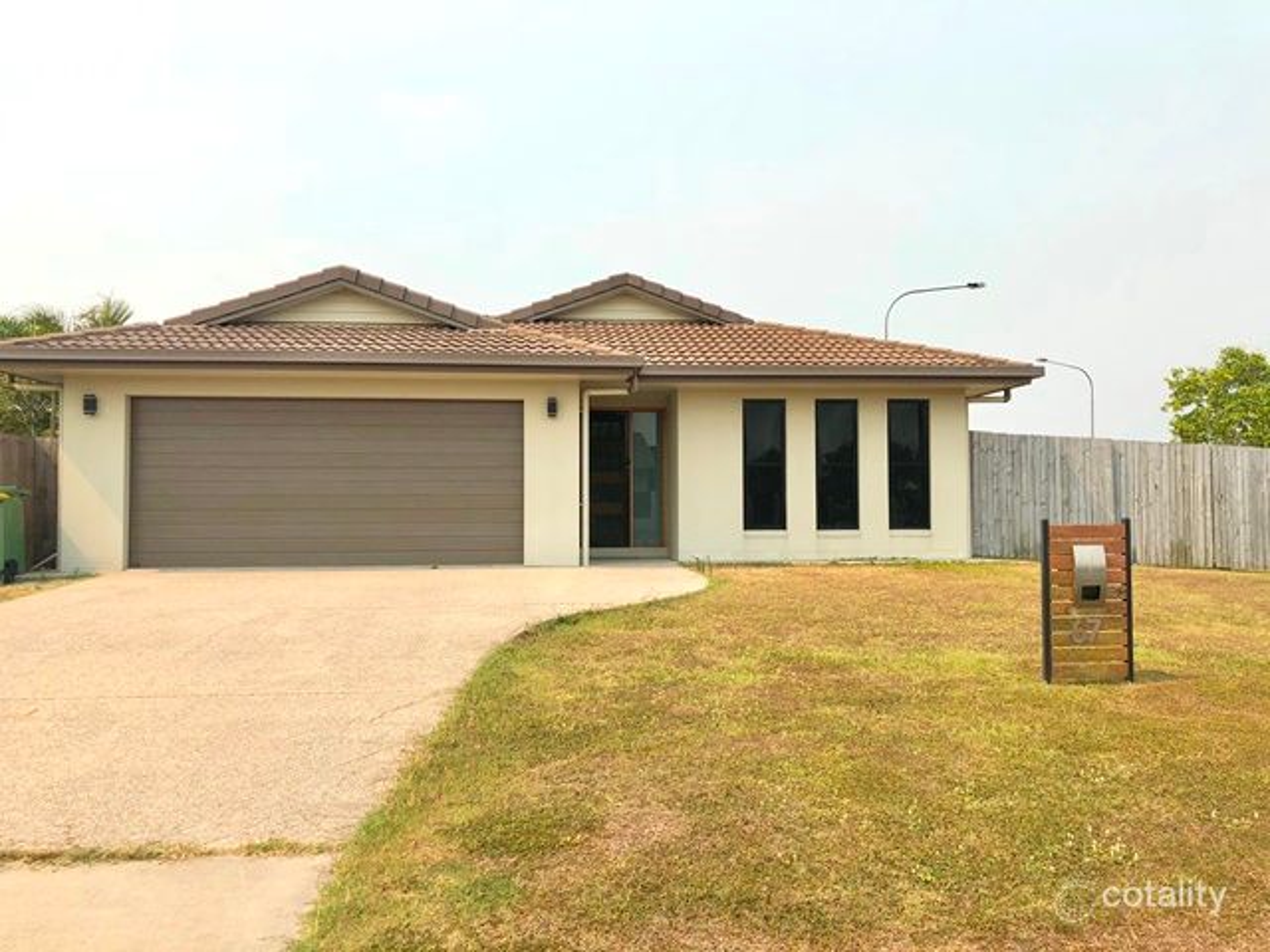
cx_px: 635
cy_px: 476
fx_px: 1027
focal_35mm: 28
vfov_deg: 49.7
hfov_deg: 63.4
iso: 20
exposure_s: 1/2183
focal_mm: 3.99
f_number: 1.8
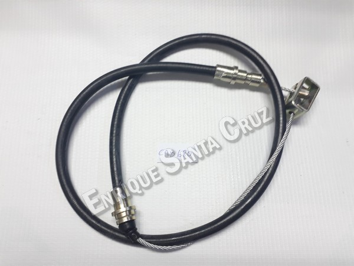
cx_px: 177
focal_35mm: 27
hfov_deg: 65.3
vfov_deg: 51.4
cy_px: 133
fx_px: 276
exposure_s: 1/33
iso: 125
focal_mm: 3.6
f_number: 1.9
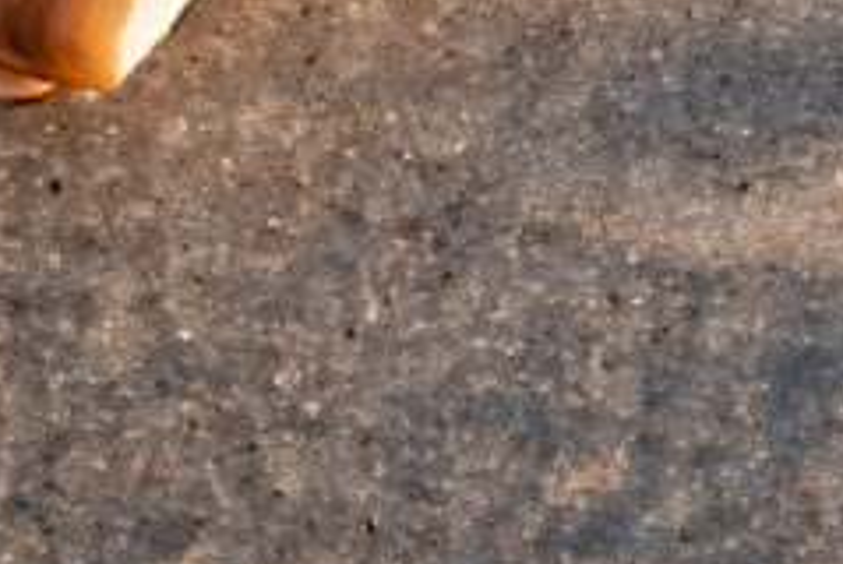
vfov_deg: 4.2
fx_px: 7526
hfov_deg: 6.4
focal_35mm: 321
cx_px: 578
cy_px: -555
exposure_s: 1/500
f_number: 8
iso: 800
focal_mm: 75
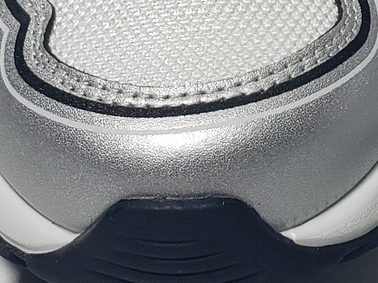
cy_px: -230
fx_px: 1616
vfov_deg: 9.5
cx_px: 522
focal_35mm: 148
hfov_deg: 12.8
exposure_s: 1/232
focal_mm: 4.3
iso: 50
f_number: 2.4
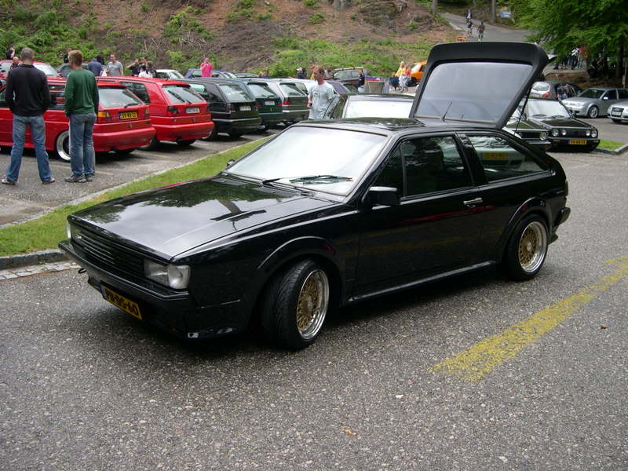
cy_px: 236
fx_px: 689
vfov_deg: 37.7
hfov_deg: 49.0
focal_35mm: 38
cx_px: 314
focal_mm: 8
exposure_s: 1/453
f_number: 2.8
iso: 100
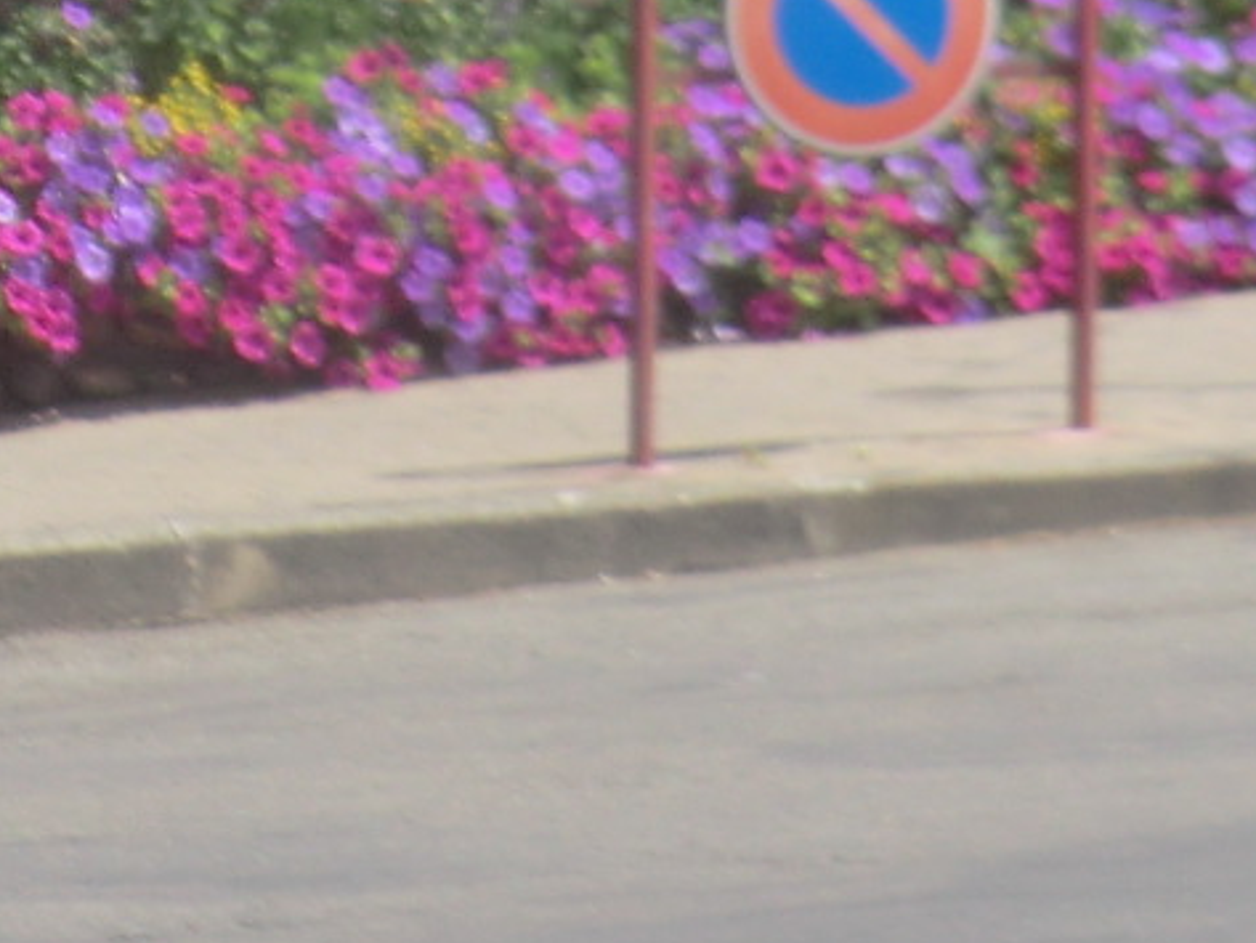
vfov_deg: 3.8
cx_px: 61
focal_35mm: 385
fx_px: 13973
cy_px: -1060
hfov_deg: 5.1
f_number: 4.8
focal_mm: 16
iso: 64
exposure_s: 1/250
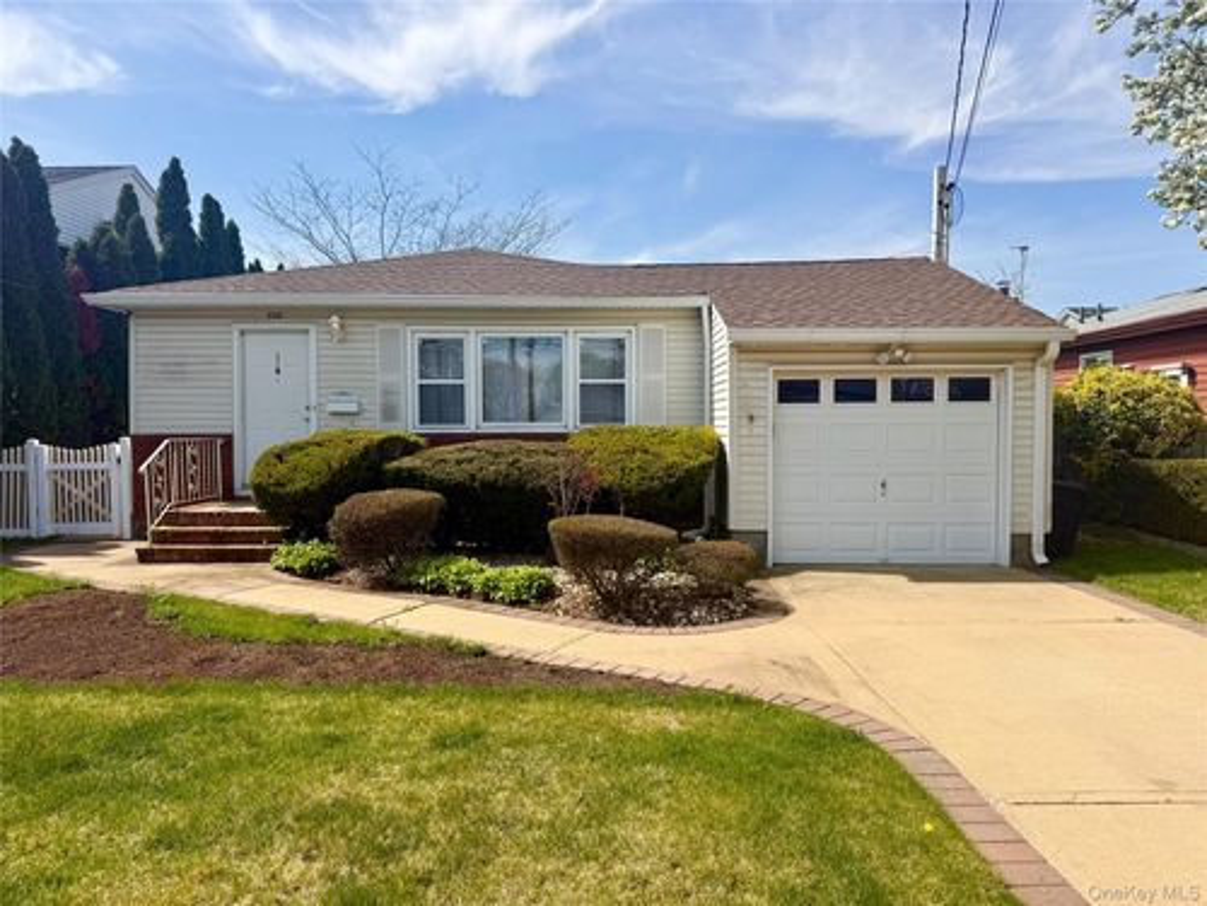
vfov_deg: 56.8
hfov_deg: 71.6
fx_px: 837
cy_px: 453
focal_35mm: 24
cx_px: 604
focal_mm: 6.76
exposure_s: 1/4673
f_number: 1.78
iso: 80
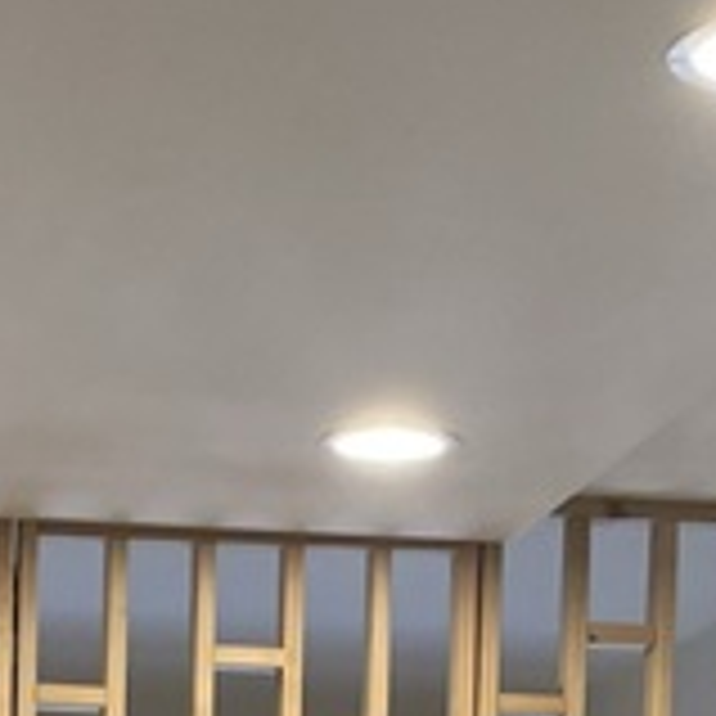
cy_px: 1407
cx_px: 212
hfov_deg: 14.1
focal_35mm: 123
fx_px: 2878
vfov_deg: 12.6
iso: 125
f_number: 1.6
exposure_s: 1/60
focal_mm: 4.2
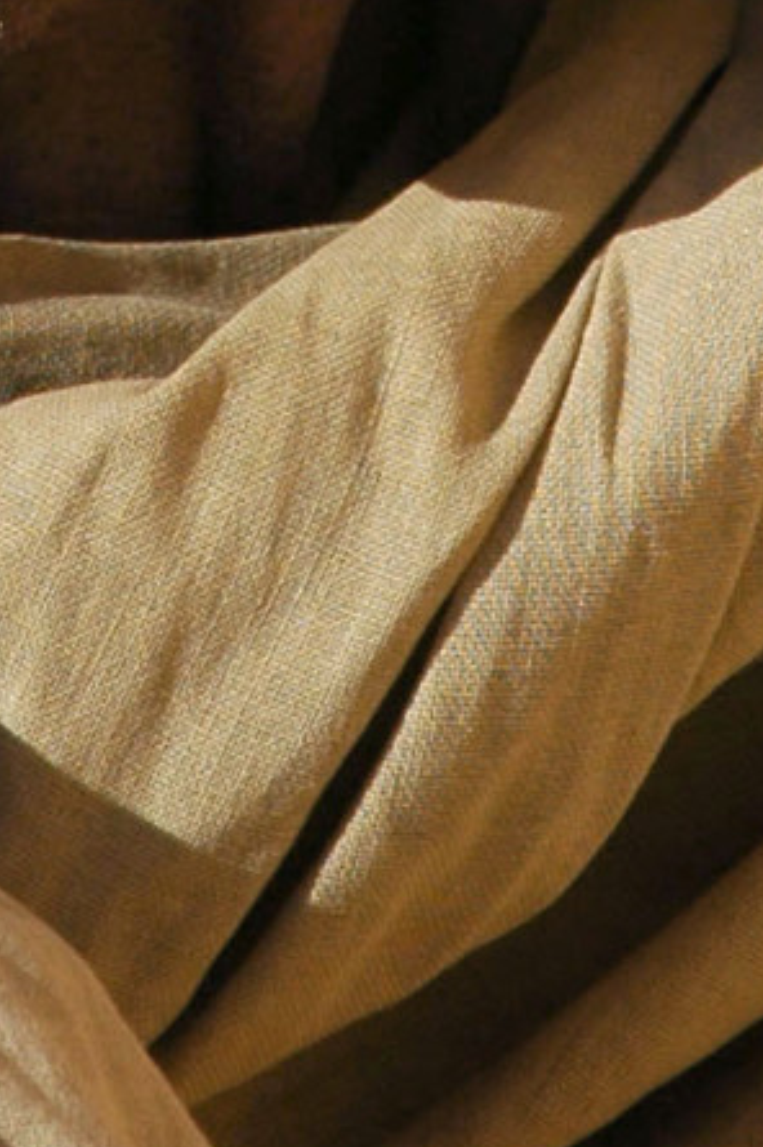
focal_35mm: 1623
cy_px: -1693
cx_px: 52
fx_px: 51674
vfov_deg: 1.3
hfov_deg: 0.8
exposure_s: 1/640
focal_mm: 200
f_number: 8
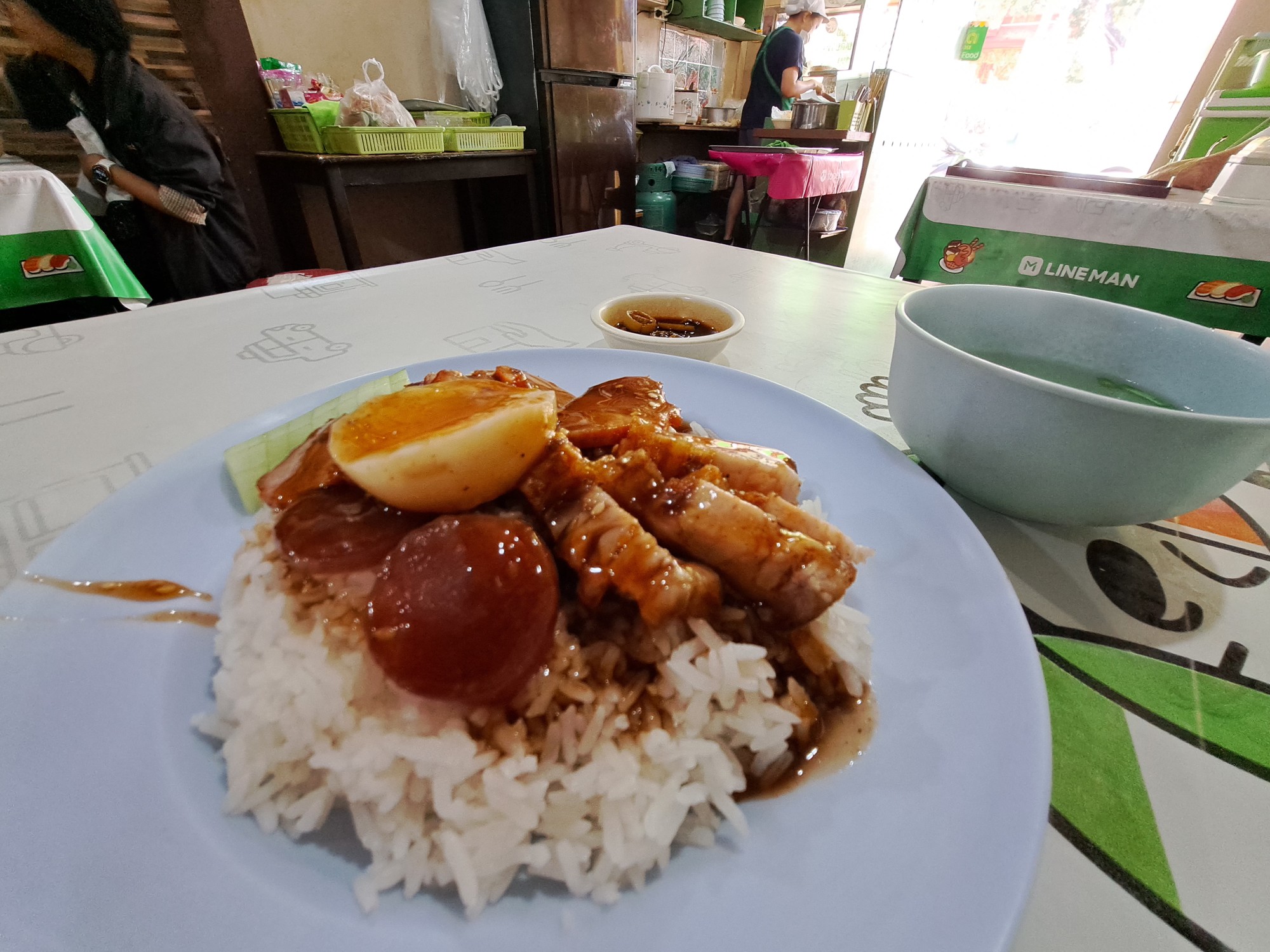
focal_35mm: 13
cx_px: 635
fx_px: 477
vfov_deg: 89.9
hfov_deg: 106.2
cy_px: 476
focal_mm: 1.74
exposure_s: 1/50
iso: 160
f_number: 2.2
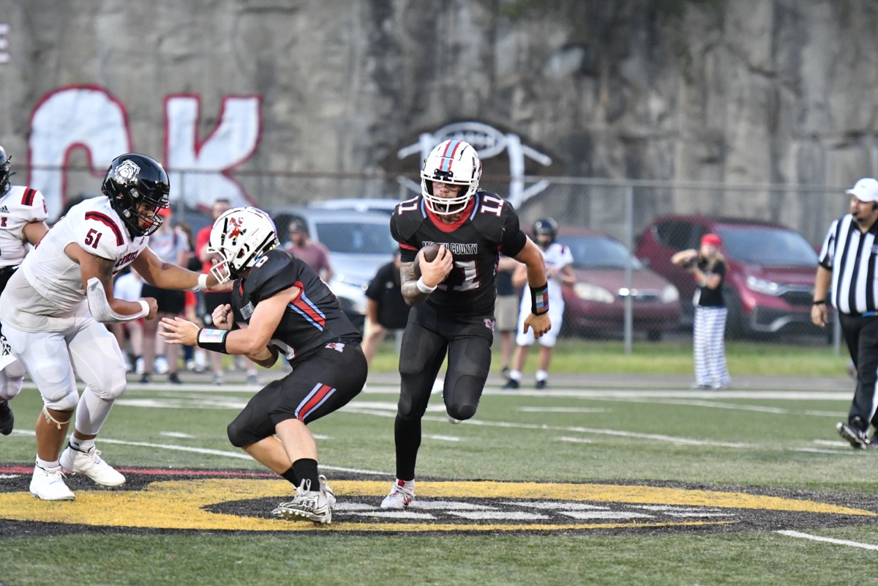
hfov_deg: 9.1
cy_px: 293
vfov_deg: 6.1
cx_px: 439
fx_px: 5487
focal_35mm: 225
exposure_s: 1/1250
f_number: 2.8
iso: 6400
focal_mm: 150
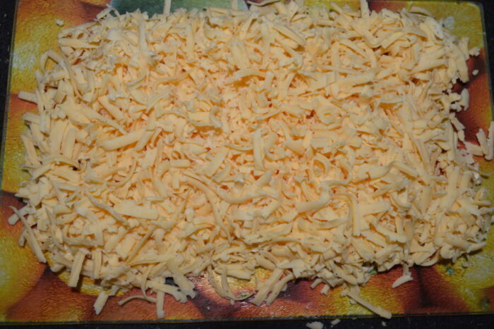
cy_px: 164
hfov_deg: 61.9
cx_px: 247
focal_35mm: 30
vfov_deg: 43.6
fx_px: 412
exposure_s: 1/60
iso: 100
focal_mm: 20
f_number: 8
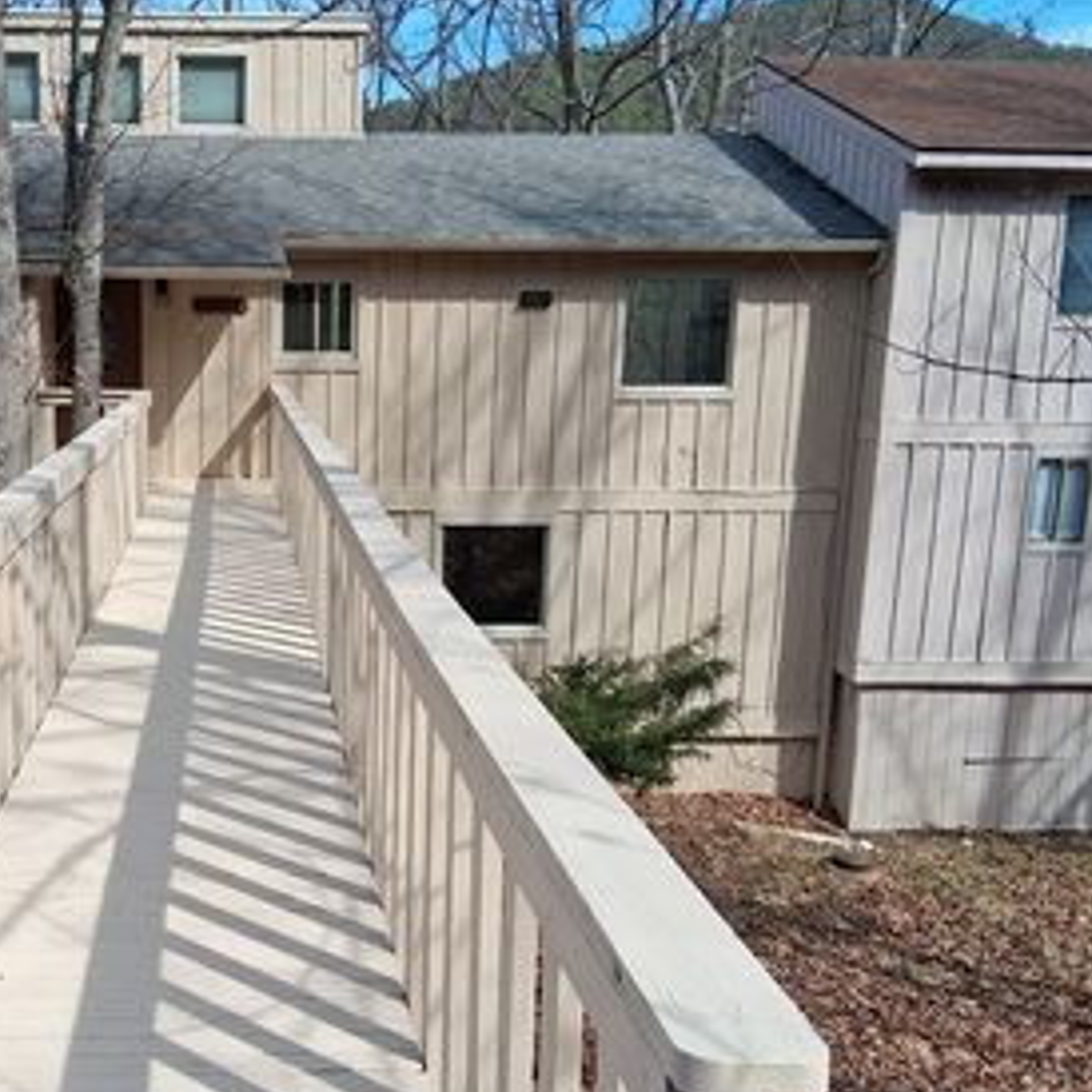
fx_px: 1499
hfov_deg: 39.0
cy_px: 580
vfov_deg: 40.0
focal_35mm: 42
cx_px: 271
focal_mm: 3.98
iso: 25
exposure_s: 1/481
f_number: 1.8
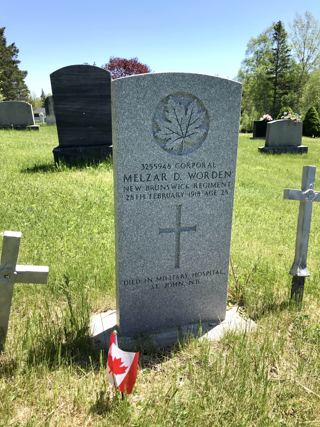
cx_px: 160
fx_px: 345
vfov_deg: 63.4
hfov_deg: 49.7
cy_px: 214
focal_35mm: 28
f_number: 1.8
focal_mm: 3.99
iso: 20
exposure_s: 1/1076
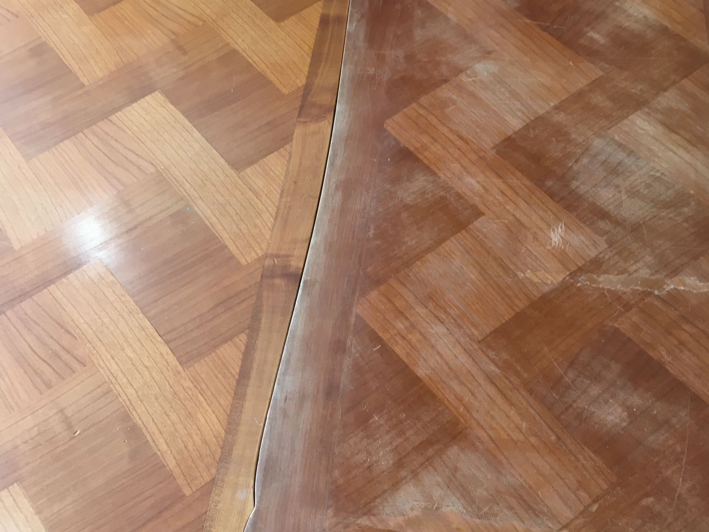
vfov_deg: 36.6
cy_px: 329
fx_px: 799
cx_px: 353
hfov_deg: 47.9
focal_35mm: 39
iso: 64
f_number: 2.2
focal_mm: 4.15
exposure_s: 1/33
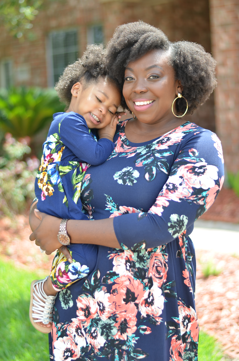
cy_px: 180
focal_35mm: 75
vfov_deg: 27.0
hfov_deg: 18.1
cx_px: 120
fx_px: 750
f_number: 1.8
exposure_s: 1/750
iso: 100
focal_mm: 50
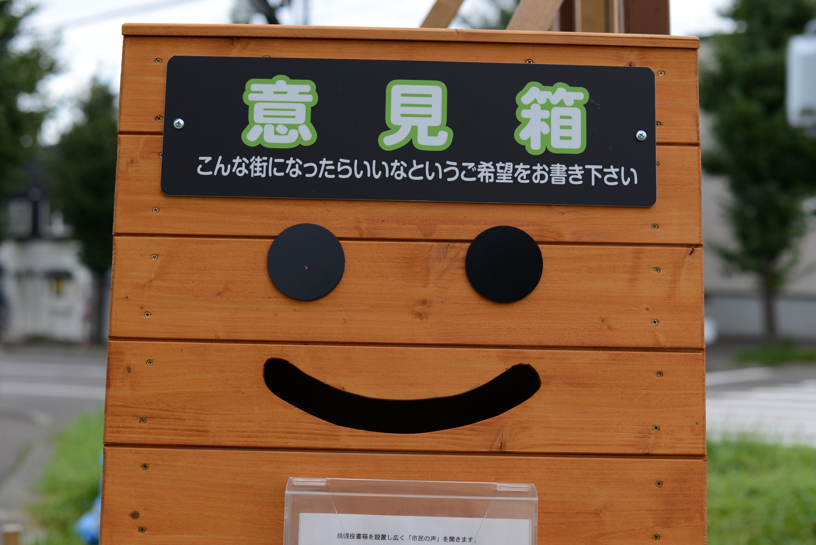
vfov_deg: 24.2
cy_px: 266
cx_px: 399
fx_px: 1270
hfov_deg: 35.6
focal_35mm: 56
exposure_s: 1/320
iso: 100
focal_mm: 50
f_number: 4
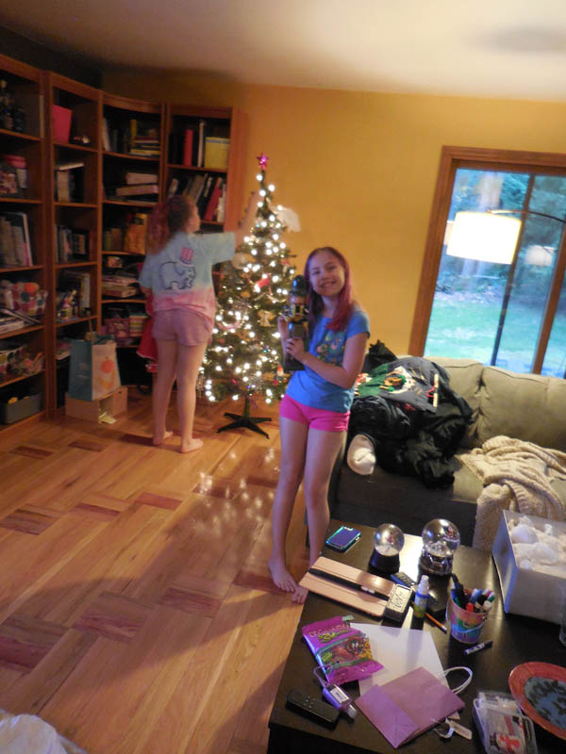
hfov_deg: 54.9
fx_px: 545
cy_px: 377
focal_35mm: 25
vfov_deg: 69.4
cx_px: 283
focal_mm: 4.5
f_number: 3.3
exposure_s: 1/8
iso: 560
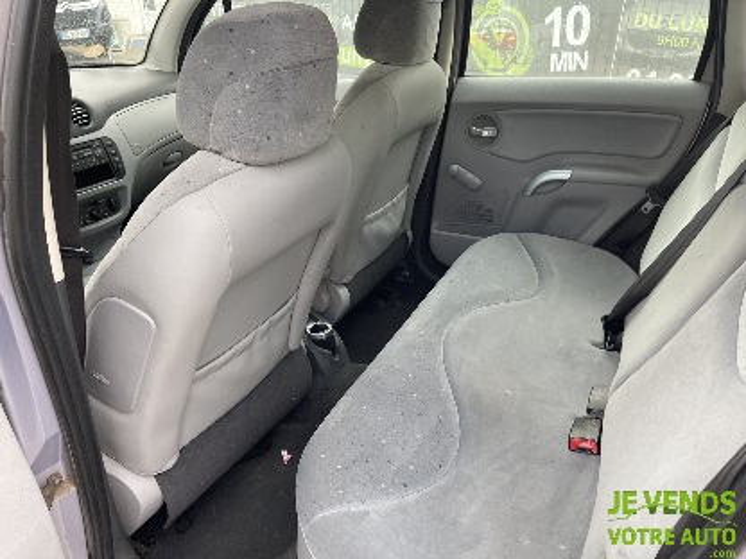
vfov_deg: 54.9
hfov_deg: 69.4
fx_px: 539
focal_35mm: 25
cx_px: 373
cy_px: 280
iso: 125
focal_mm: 5.1
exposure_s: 1/121
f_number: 1.6
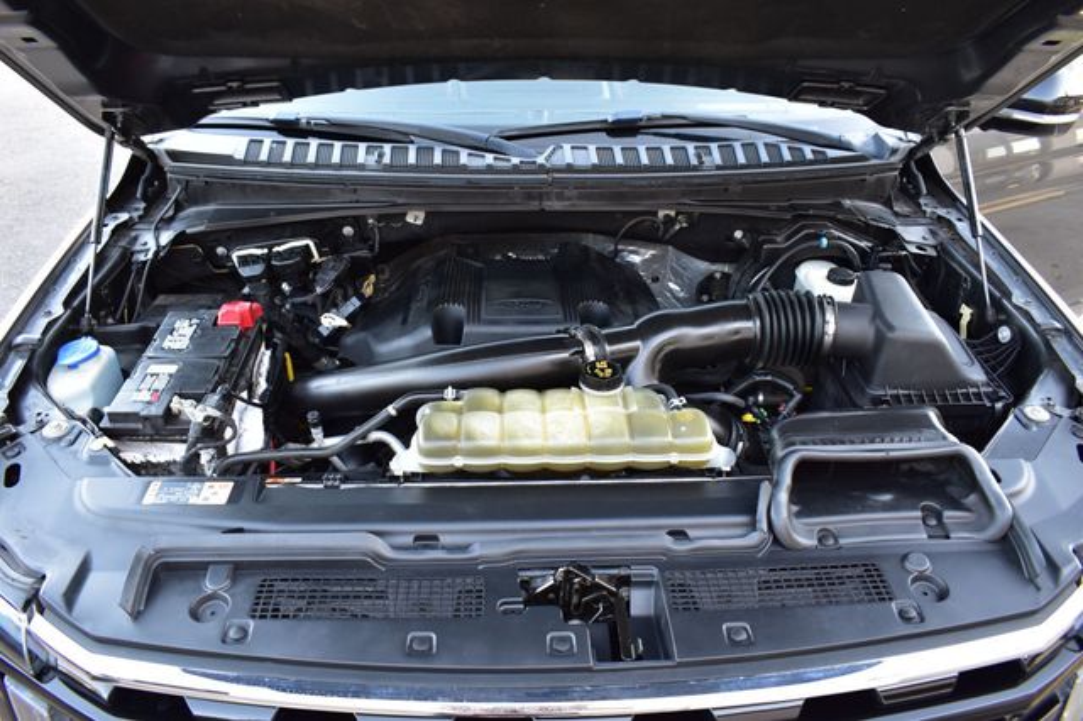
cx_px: 542
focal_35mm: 27
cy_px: 360
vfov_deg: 47.9
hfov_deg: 67.4
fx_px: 812
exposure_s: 1/25
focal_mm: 18
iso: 400
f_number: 7.1
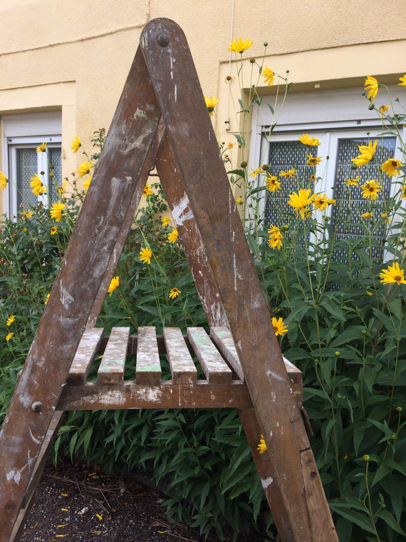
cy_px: 271
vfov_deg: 61.7
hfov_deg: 48.2
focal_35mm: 29
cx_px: 203
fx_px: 454
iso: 32
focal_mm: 4.15
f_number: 2.2
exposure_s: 1/402
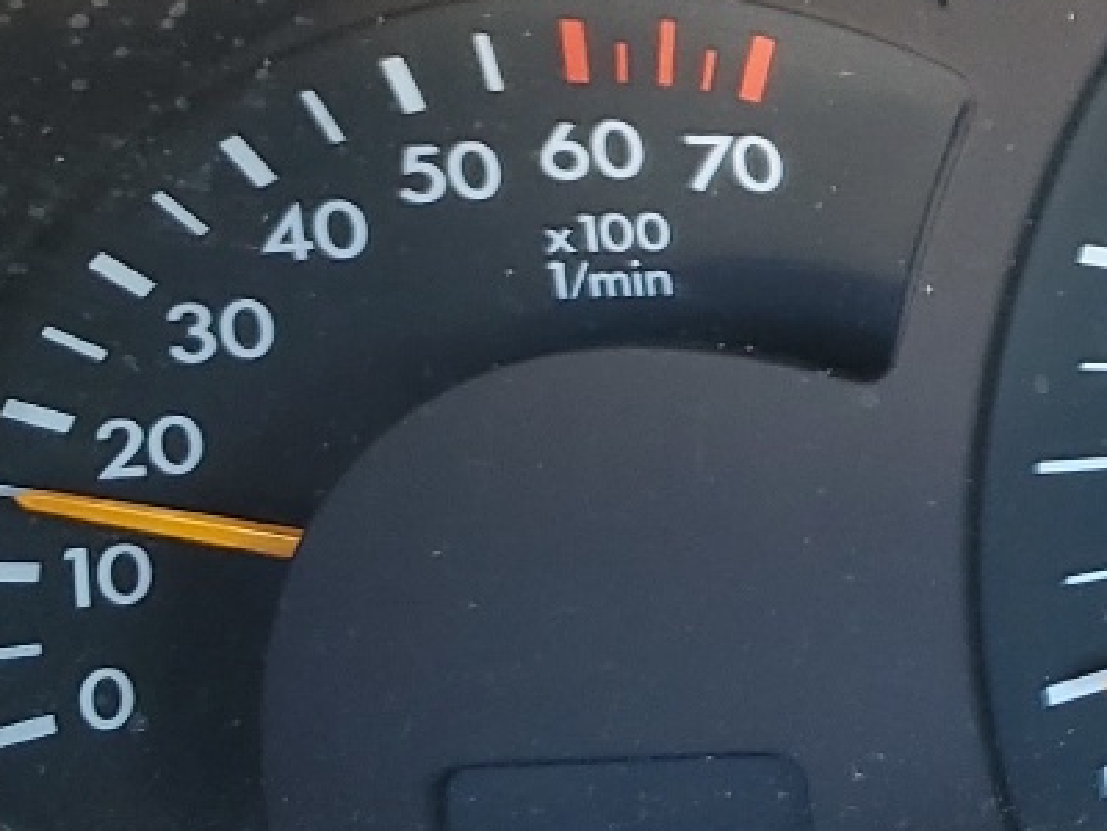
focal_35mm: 104
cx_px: 1995
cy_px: 158
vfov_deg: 14.1
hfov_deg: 16.0
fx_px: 3326
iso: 56
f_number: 1.5
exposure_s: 1/60.2
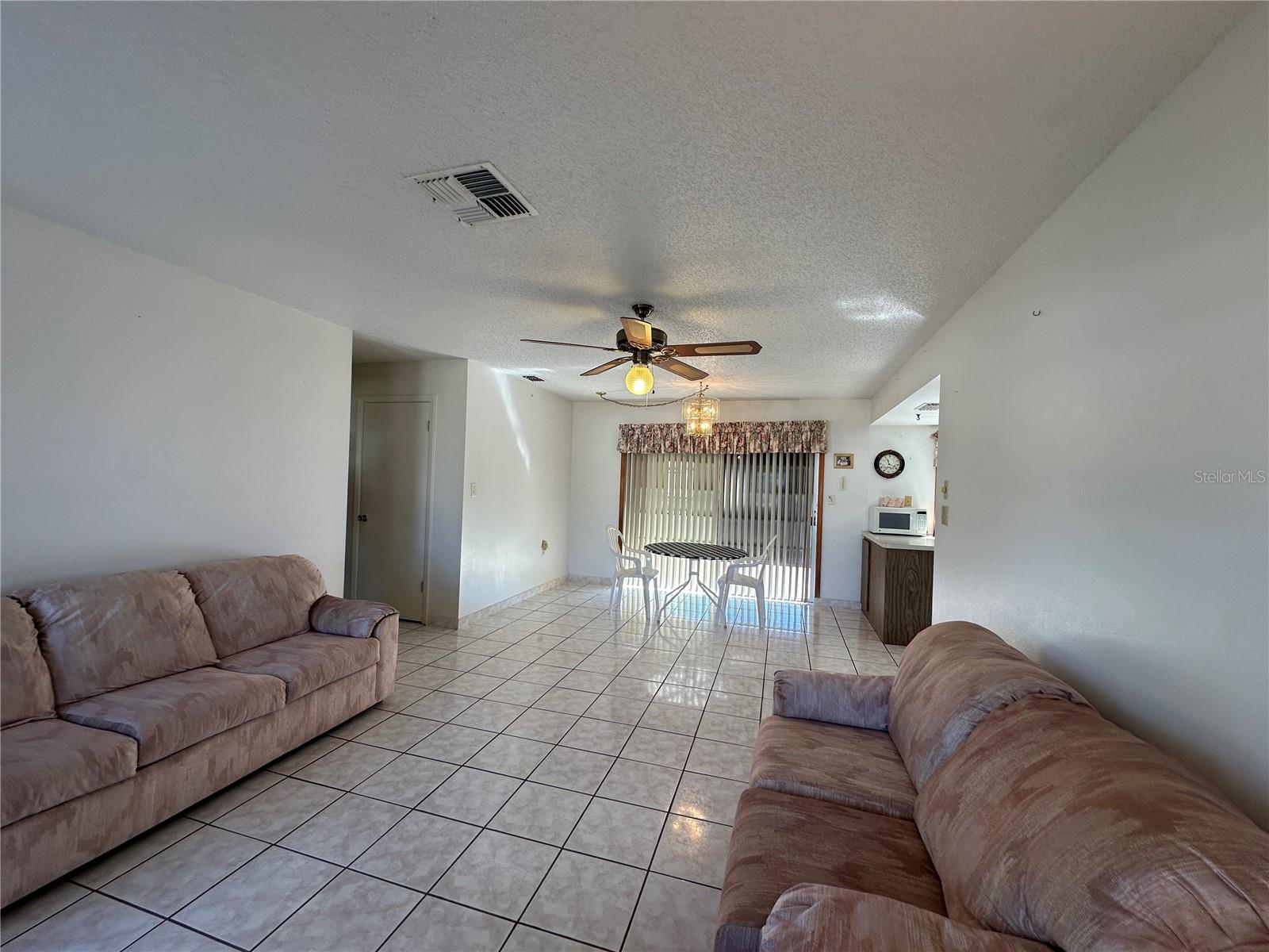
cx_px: 634
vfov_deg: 85.7
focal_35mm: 14
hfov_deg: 102.1
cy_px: 476
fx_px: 513
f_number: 2.2
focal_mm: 2.22
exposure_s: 1/120
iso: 50
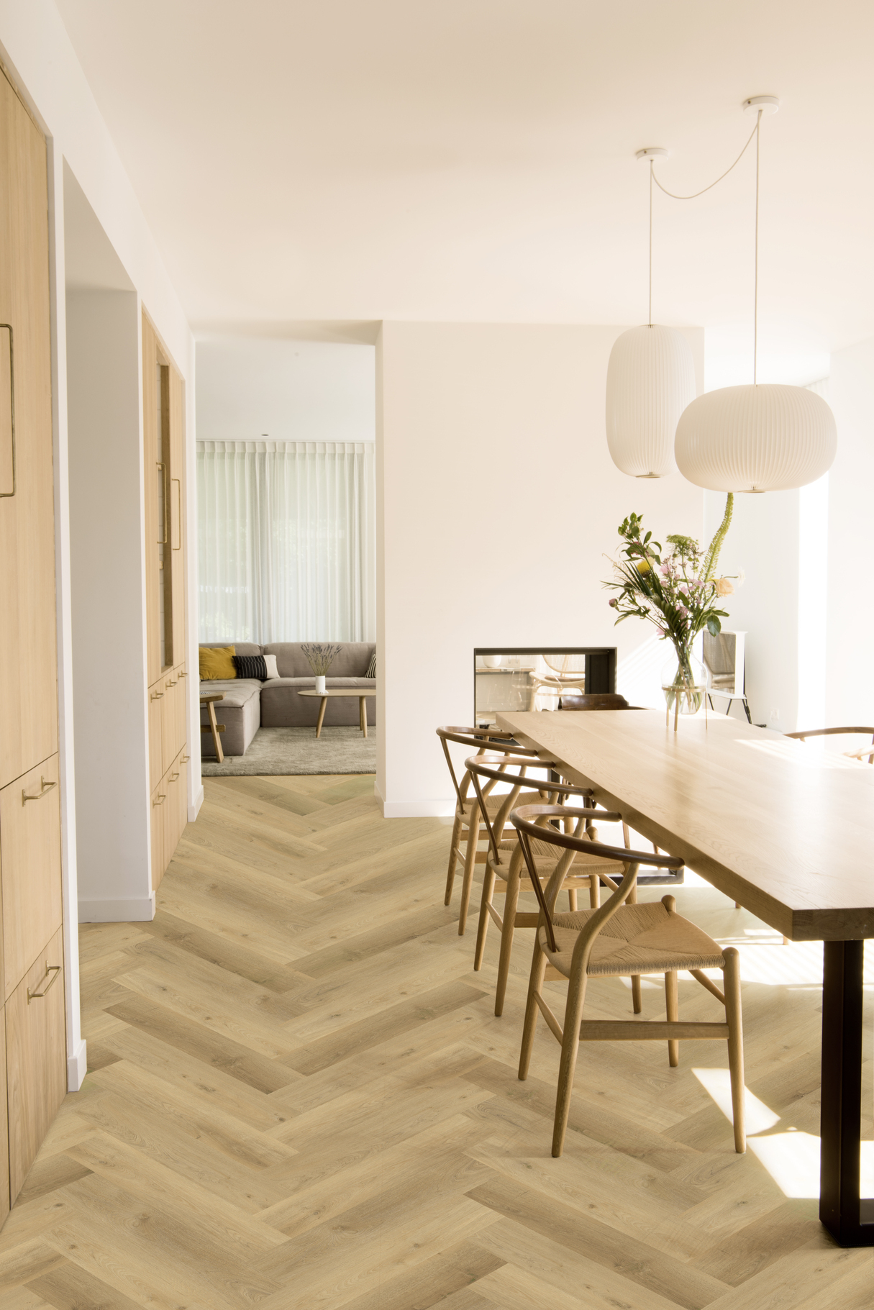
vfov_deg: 58.7
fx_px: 1165
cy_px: 655
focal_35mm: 32
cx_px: 437
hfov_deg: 41.1
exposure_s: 1/2
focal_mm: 32
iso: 100
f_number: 22
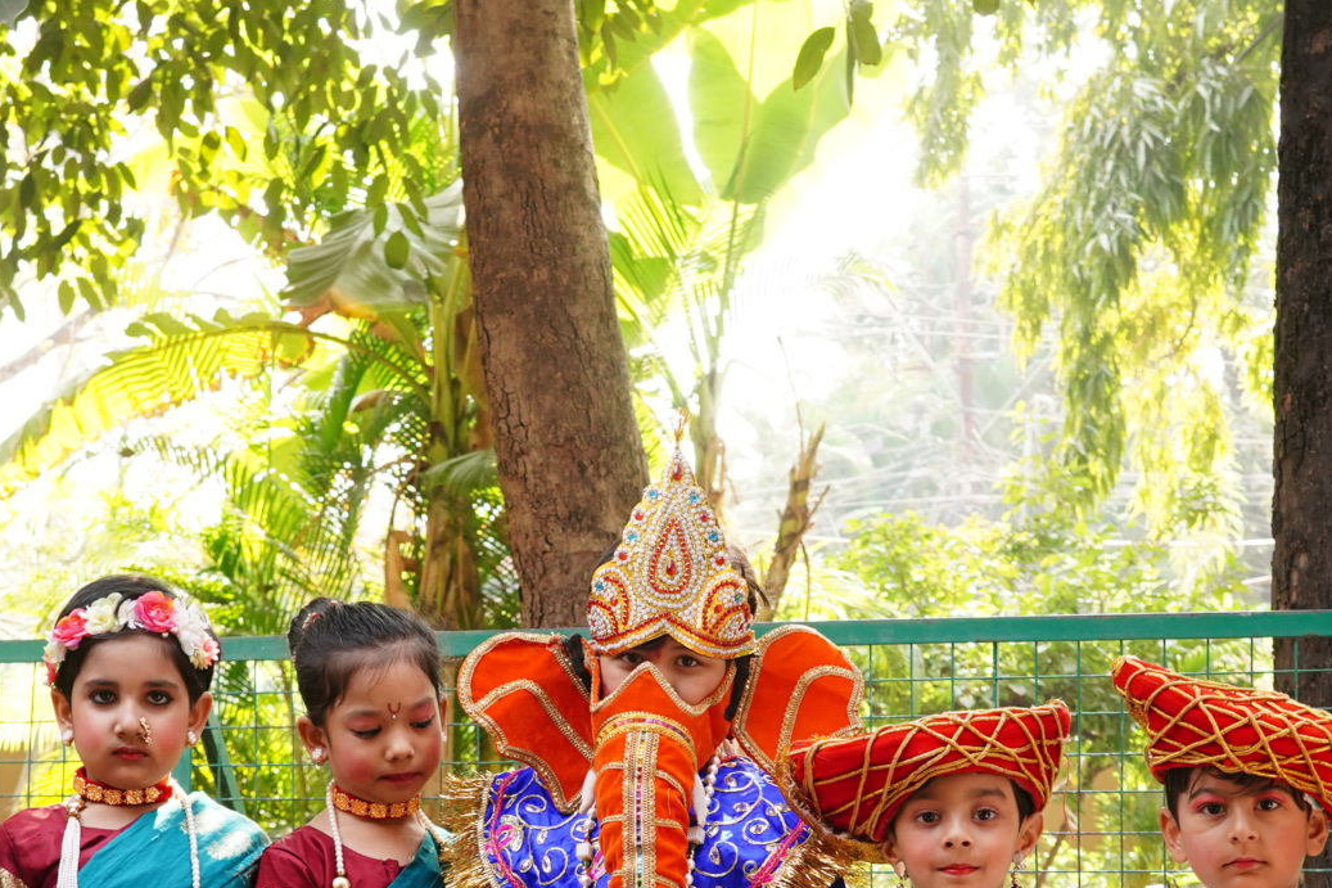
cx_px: 590
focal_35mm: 79
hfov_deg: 25.7
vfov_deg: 16.9
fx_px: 2922
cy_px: 899
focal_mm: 32
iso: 1000
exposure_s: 1/200
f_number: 5.6
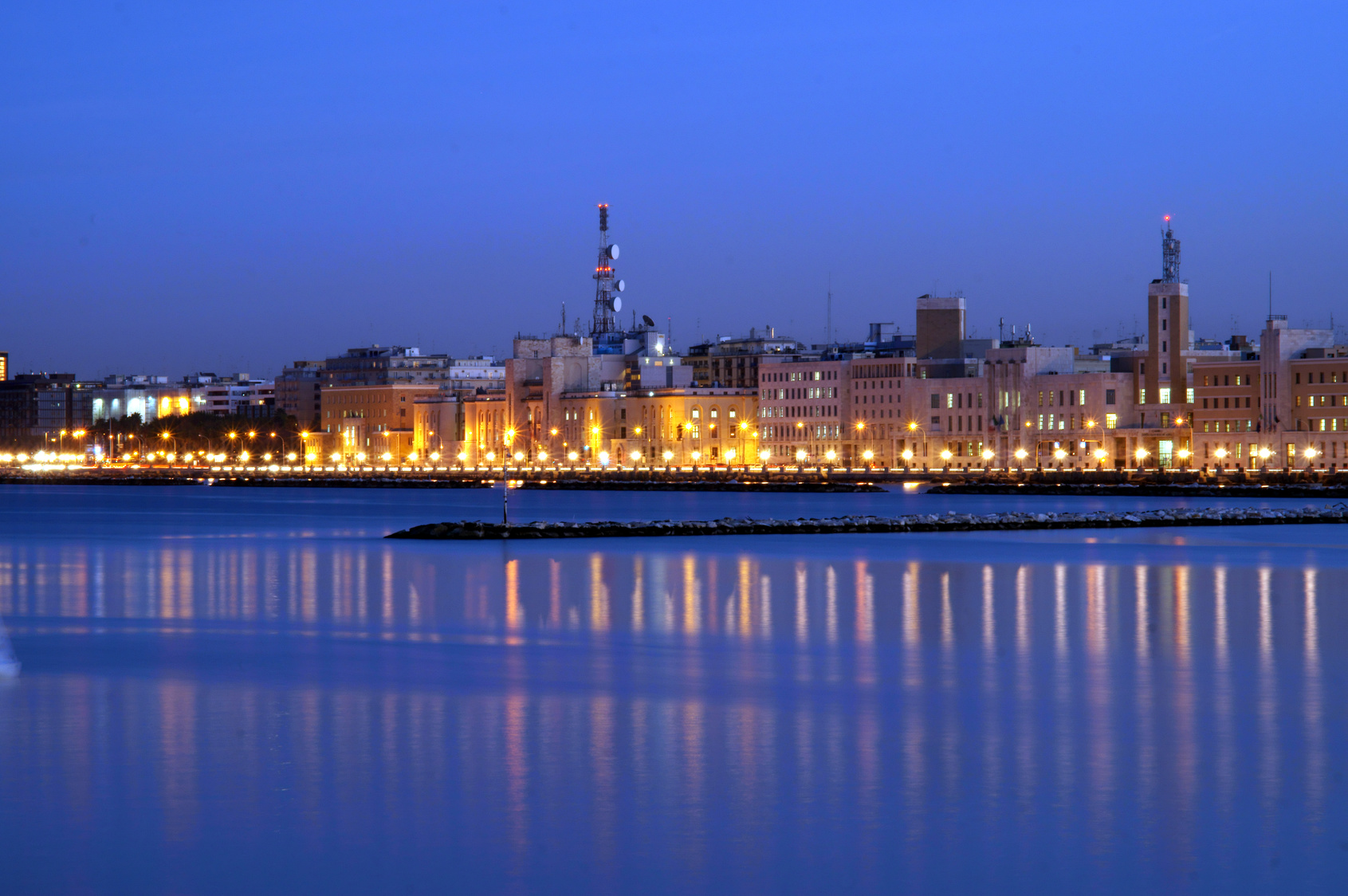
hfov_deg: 16.1
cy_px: 448
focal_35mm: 128
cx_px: 674
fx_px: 4769
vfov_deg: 10.7
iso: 100
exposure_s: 30
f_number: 22
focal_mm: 85
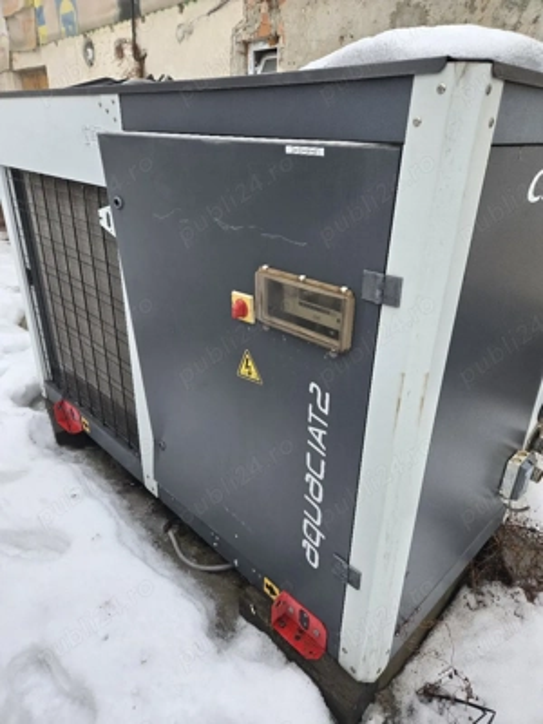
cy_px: 362
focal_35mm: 23
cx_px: 272
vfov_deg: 73.9
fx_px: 481
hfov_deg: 58.9
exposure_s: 1/1250
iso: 80
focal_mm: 5.4
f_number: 1.8
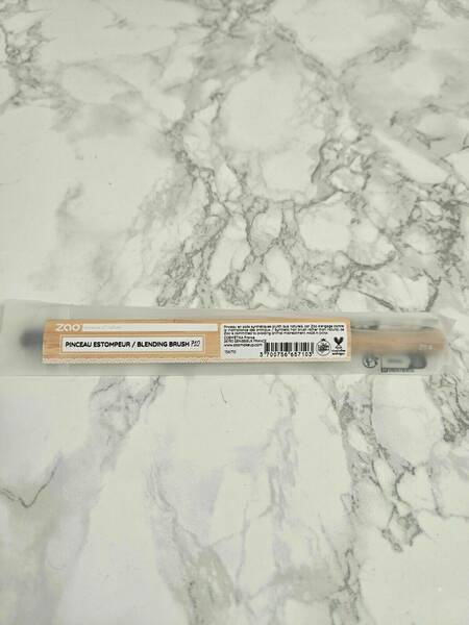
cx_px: 234
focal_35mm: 23
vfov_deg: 73.9
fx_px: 415
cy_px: 312
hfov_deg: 58.9
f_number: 1.8
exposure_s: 1/180
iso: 64
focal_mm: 5.4
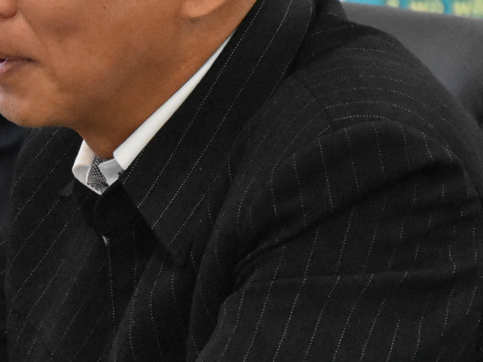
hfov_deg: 3.4
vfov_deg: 2.5
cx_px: 12
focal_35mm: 589
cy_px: 238
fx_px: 8219
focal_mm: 100
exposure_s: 1/250
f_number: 5.6
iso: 6400
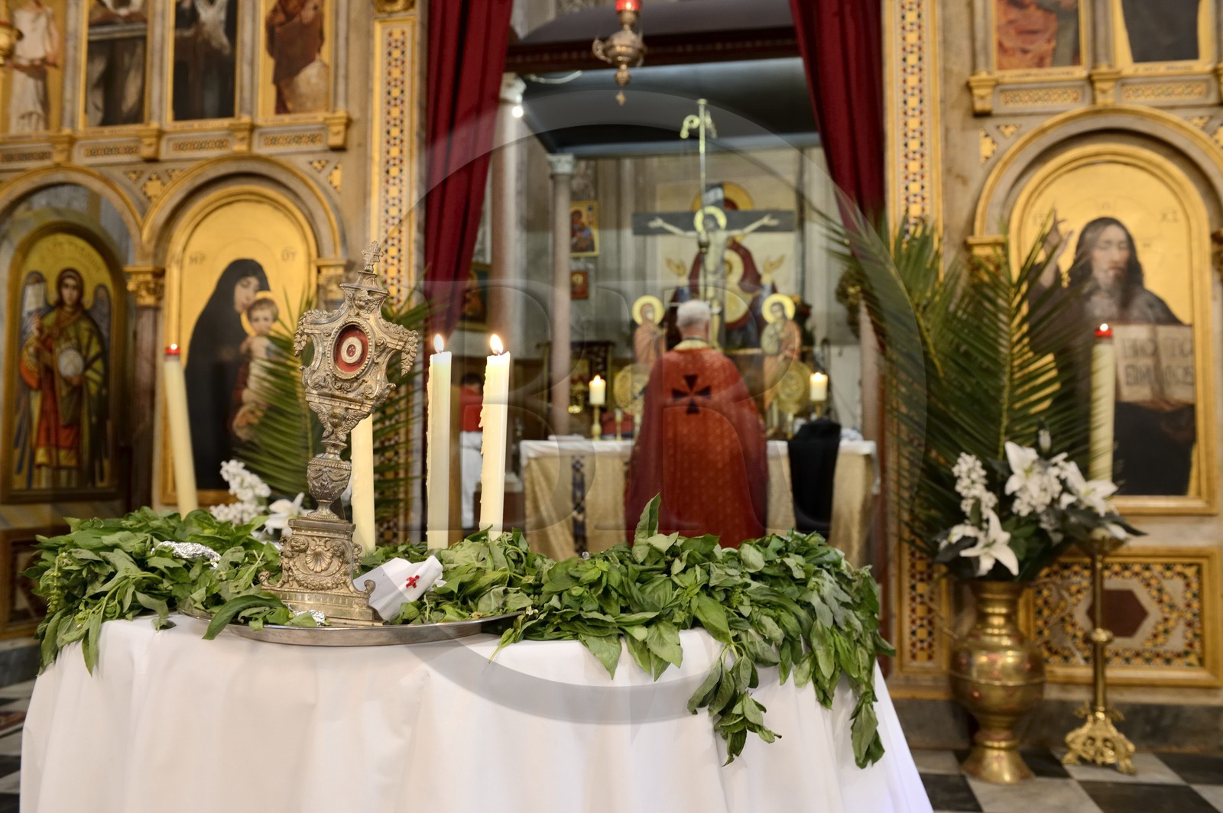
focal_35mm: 29
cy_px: 406
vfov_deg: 44.9
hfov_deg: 63.7
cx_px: 612
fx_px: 984
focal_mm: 29
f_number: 5
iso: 1600
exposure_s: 1/30
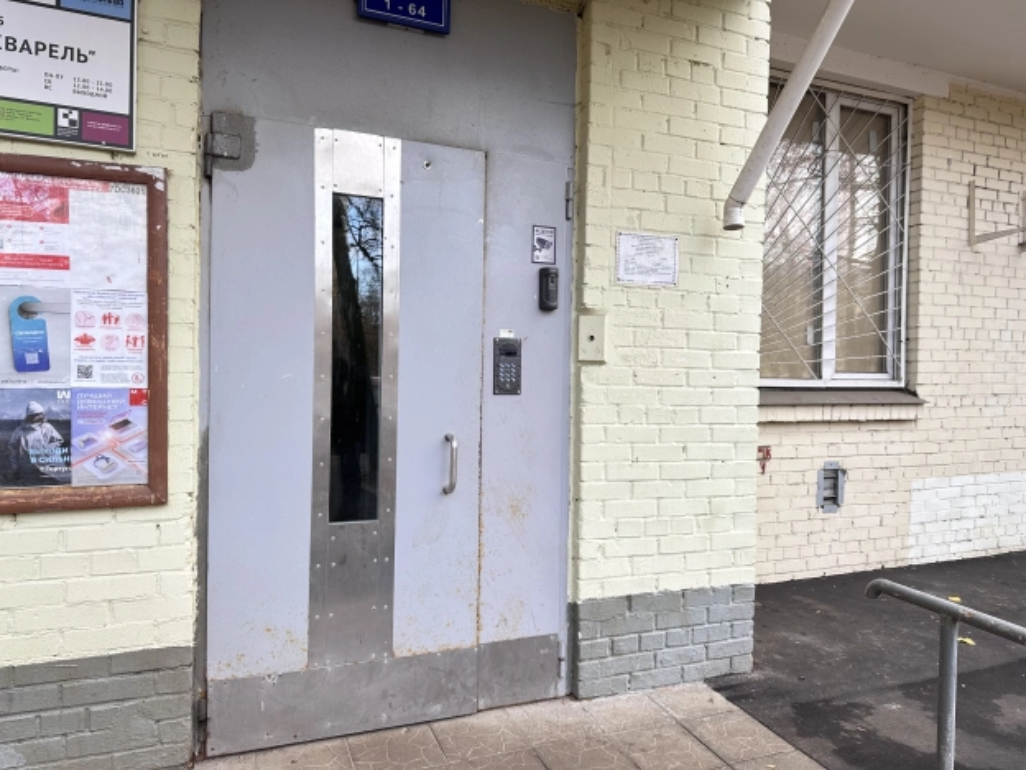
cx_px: 513
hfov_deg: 71.6
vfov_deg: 56.8
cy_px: 385
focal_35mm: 24
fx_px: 711
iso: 64
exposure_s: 1/121
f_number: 1.78
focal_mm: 6.86
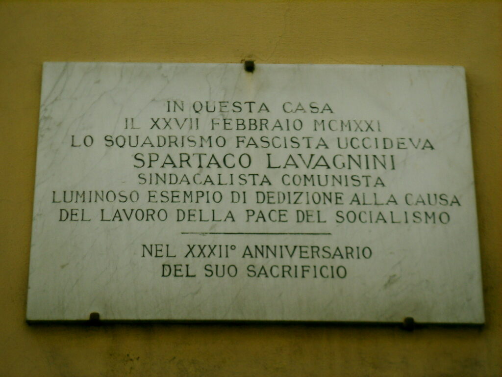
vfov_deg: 12.7
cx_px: 251
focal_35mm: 117
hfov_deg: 16.8
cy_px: 188
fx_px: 1697
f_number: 4.5
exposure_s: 1/60
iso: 150
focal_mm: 19.8
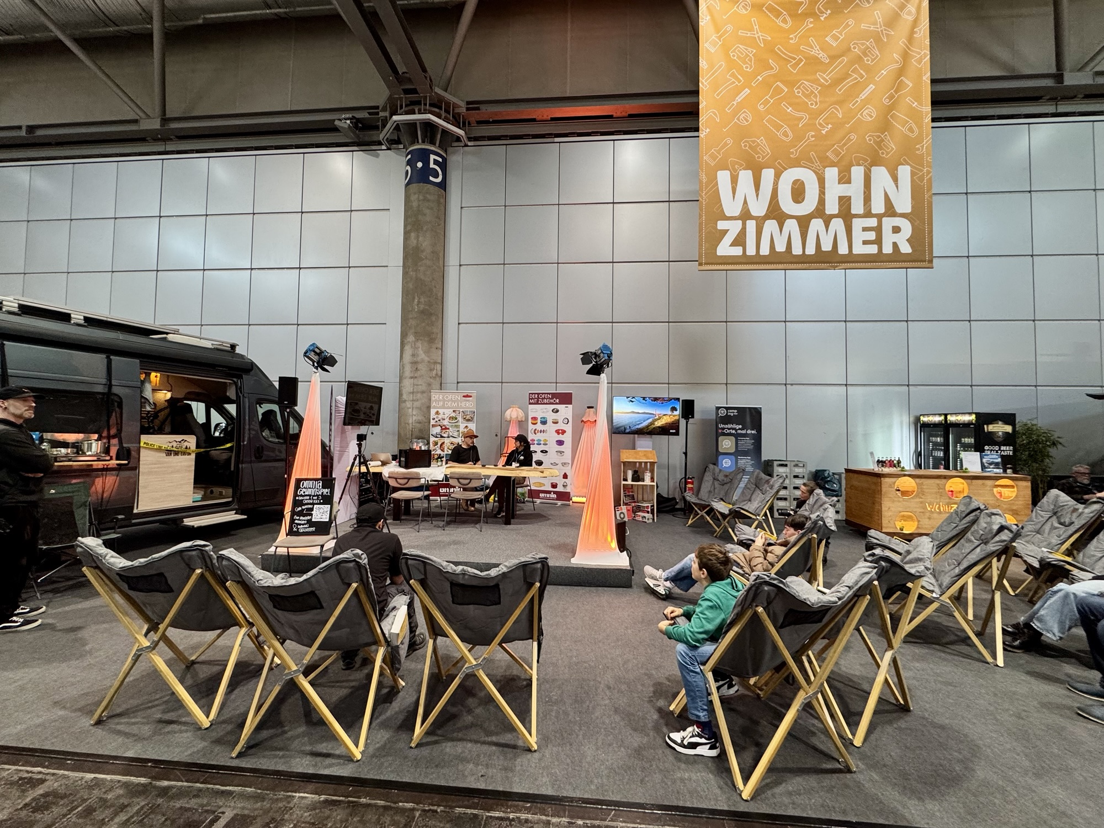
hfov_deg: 102.1
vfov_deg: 85.7
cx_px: 552
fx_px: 446
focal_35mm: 14
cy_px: 414
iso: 200
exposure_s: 1/50
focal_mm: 2.22
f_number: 2.2
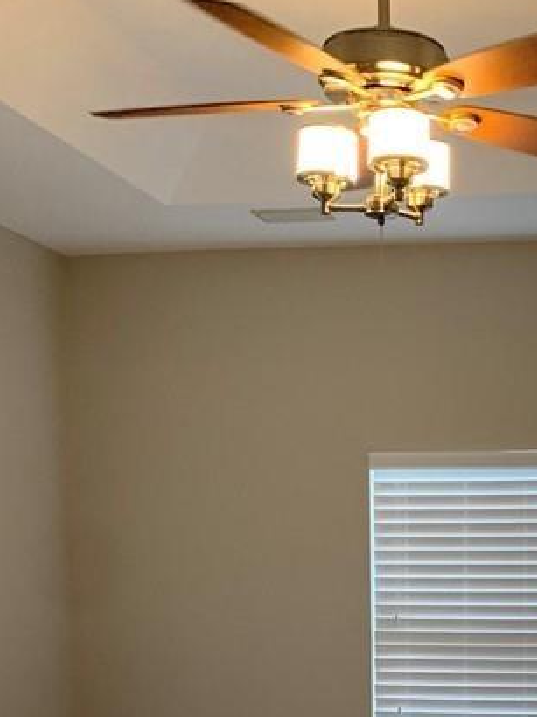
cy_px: 707
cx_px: 500
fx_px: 1346
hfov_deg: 22.0
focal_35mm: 65
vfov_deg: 28.1
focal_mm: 4.25
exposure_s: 1/60
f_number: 1.8
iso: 160
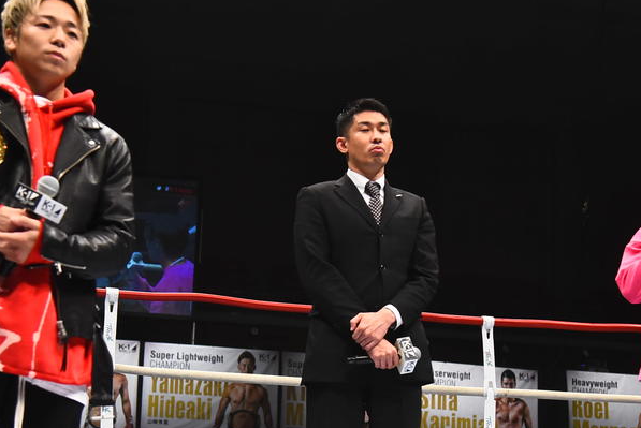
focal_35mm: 77
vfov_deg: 17.7
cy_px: 293
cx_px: 310
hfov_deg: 26.3
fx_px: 1372
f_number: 4
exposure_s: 1/800
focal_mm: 46
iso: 2500
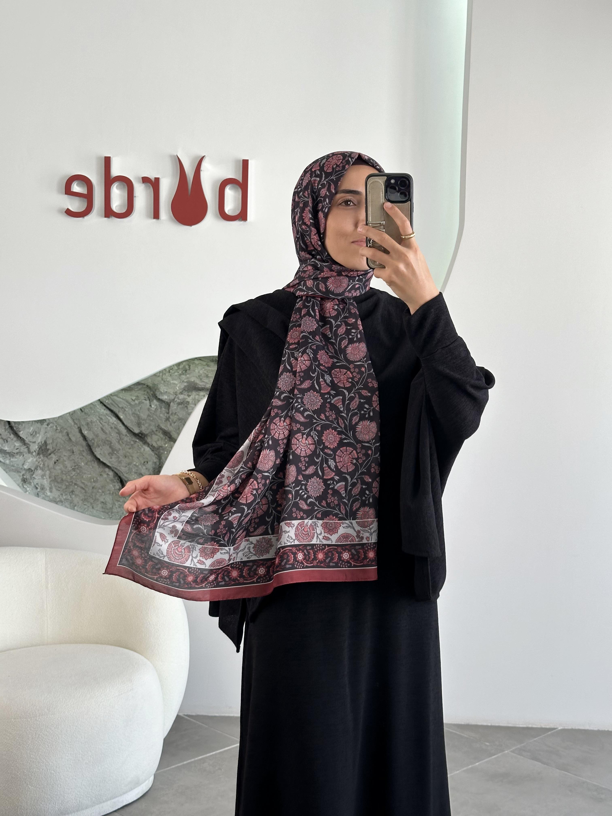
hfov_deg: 30.3
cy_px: 408
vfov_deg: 39.7
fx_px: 1131
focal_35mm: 48
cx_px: 306
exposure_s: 1/235
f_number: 1.78
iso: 50
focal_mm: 6.86
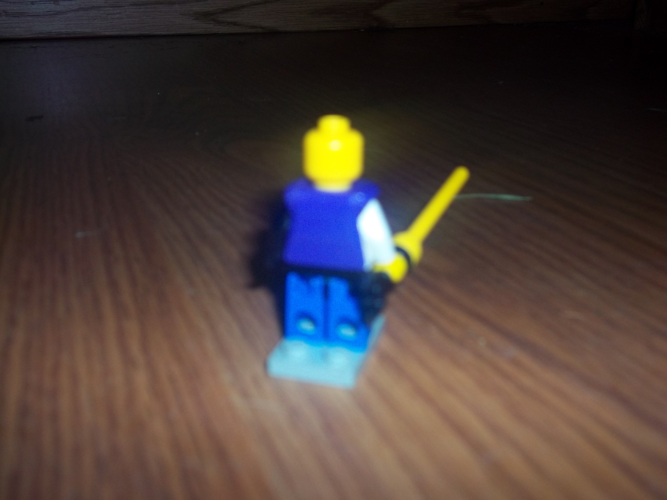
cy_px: 250
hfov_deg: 46.8
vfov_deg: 36.0
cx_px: 334
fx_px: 771
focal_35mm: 40
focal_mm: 7.1
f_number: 3.2
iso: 80
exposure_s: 1/40
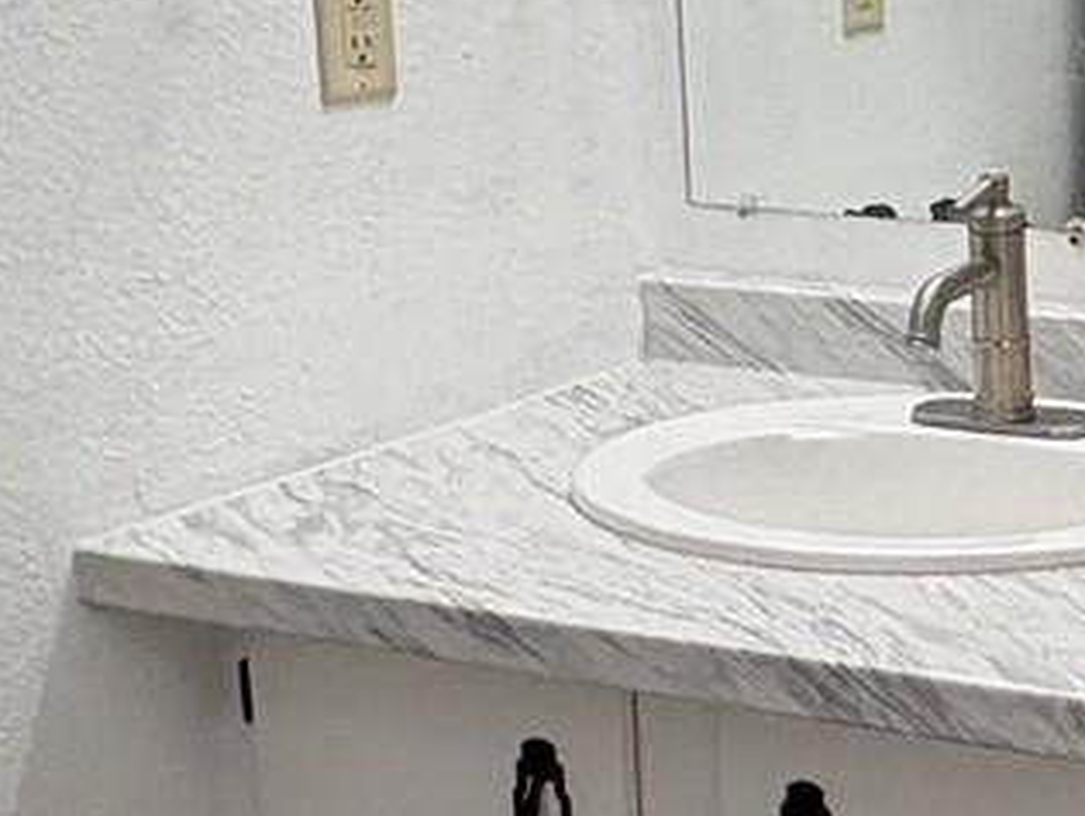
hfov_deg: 24.8
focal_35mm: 71
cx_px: 1288
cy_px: 358
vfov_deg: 20.8
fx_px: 2228
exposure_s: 1/120
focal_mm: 2.22
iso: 64
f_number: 2.2
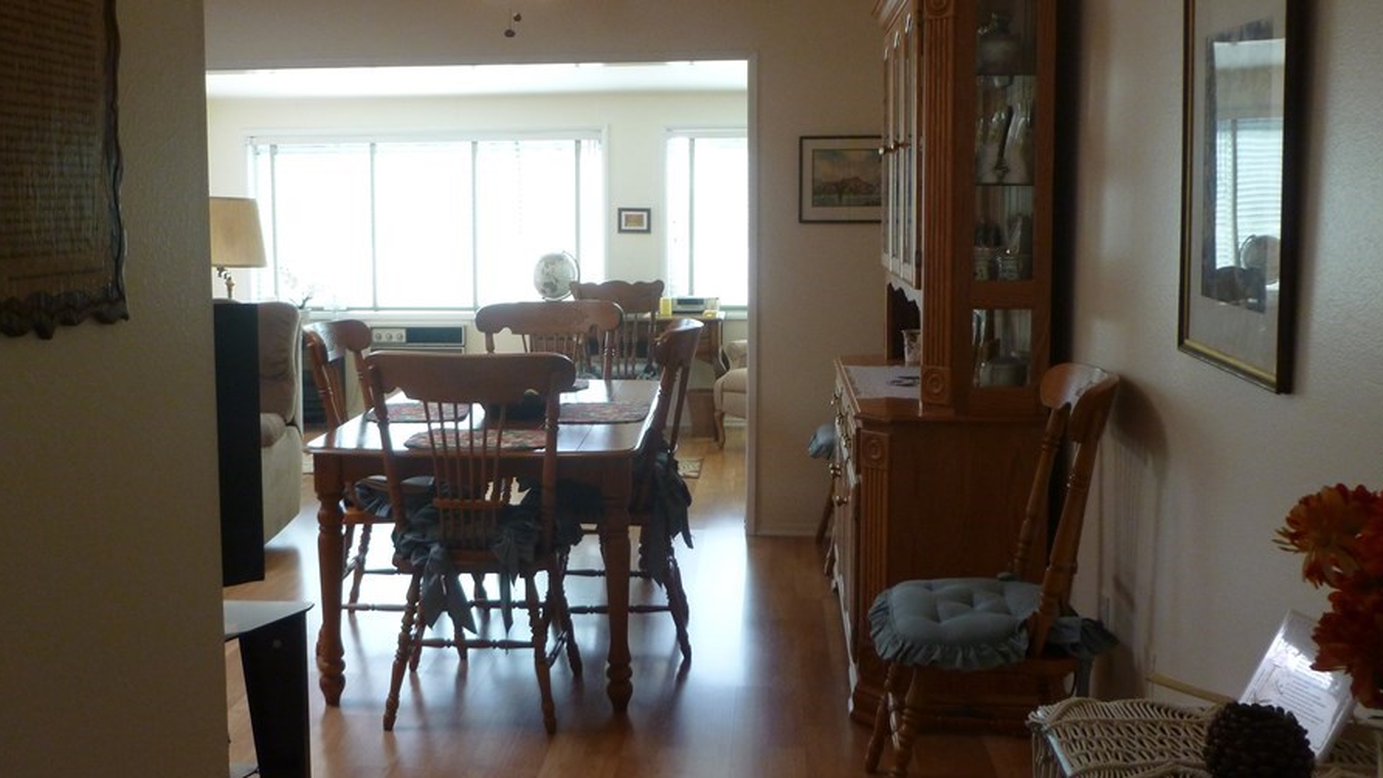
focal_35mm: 35
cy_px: 347
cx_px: 623
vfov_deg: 33.7
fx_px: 1284
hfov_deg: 56.5
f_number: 3.3
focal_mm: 5
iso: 200
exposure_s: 1/60
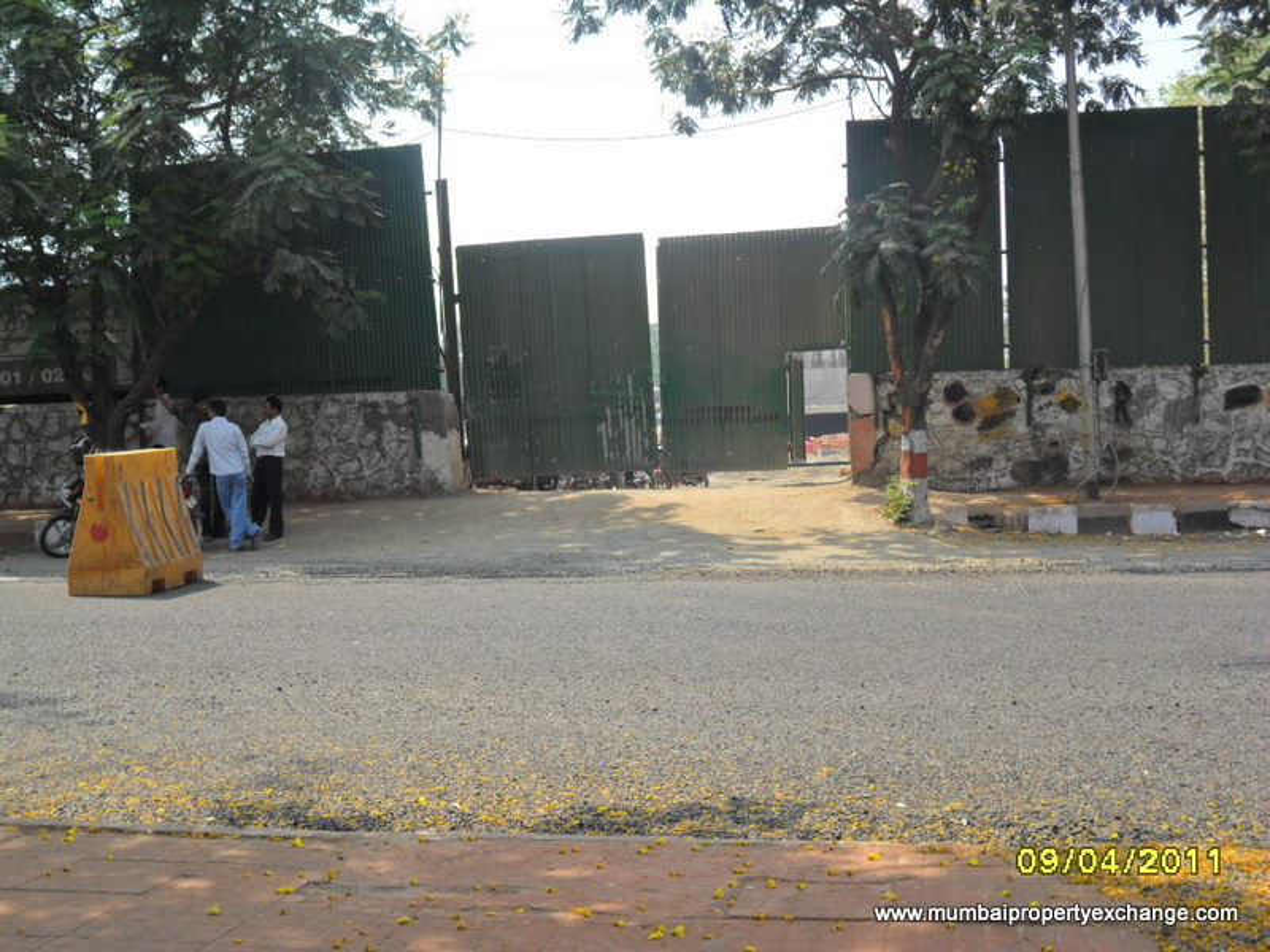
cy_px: 476
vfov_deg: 32.9
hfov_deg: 42.9
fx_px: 1614
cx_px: 635
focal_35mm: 44
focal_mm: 7.8
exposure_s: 1/350
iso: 100
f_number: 4.5
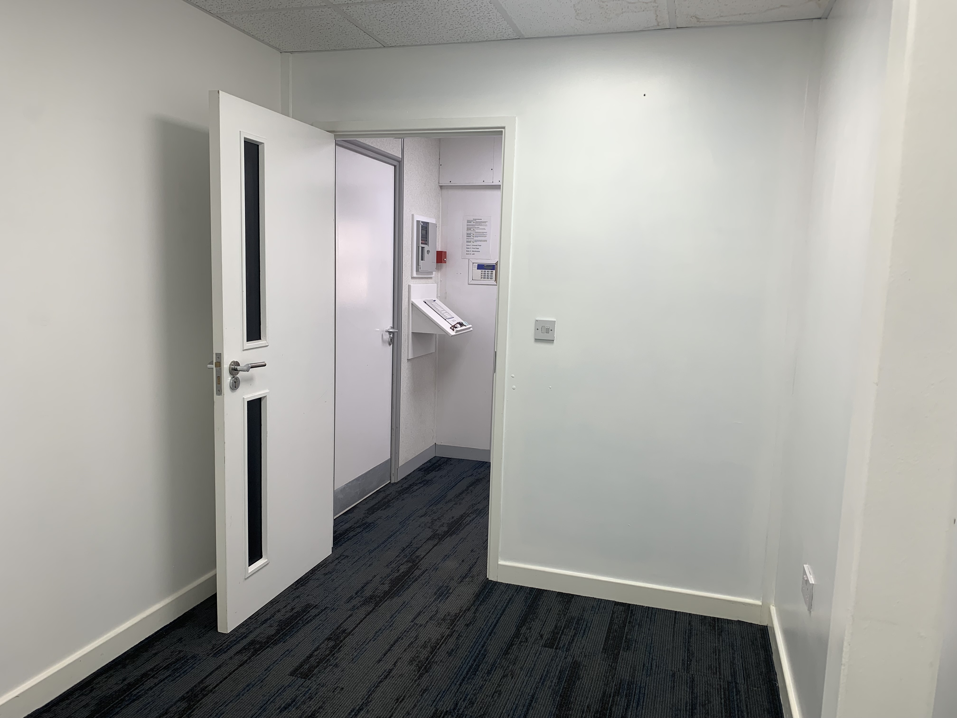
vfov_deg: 53.1
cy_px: 359
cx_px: 478
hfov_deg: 67.3
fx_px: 719
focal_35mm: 26
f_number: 1.8
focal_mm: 4.25
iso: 32
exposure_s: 1/100
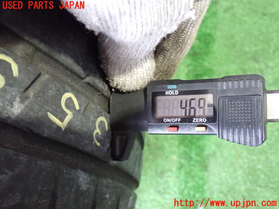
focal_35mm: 41
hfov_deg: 45.8
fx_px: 330
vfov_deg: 35.1
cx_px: 140
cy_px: 104
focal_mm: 7.31
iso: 800
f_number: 2.8
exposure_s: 1/20
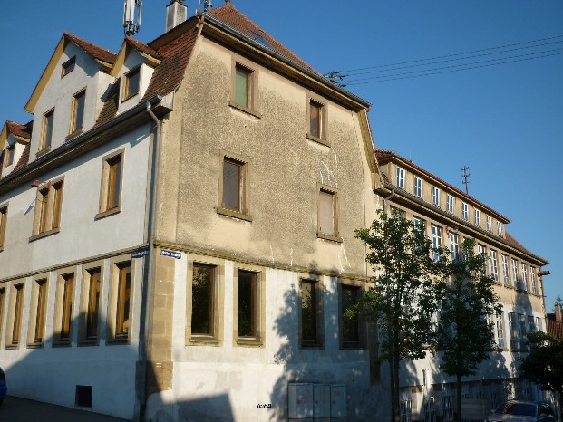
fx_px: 553
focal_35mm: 34
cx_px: 278
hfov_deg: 53.9
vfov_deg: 41.8
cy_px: 206
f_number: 8
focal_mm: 5.5
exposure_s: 1/160
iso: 80
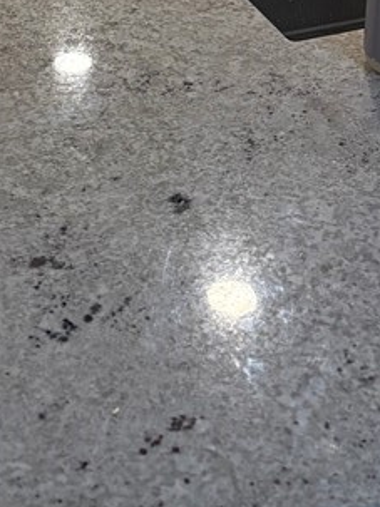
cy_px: -305
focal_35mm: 88
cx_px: 75
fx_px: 1289
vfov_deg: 18.9
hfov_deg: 16.6
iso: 200
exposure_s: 1/120
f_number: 1.6
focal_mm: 5.96
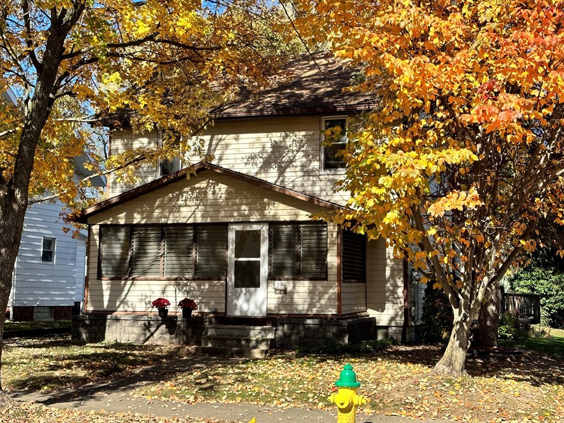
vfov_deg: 27.5
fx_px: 864
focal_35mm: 53
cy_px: 212
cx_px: 287
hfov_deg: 36.2
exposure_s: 1/1590
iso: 64
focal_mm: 6.86
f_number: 1.78
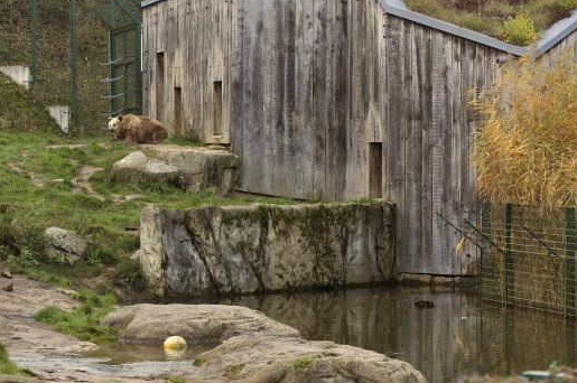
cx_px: 143
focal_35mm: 131
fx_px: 2097
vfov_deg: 10.4
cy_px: 168
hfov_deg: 15.6
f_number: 4
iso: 400
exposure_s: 1/250
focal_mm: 50
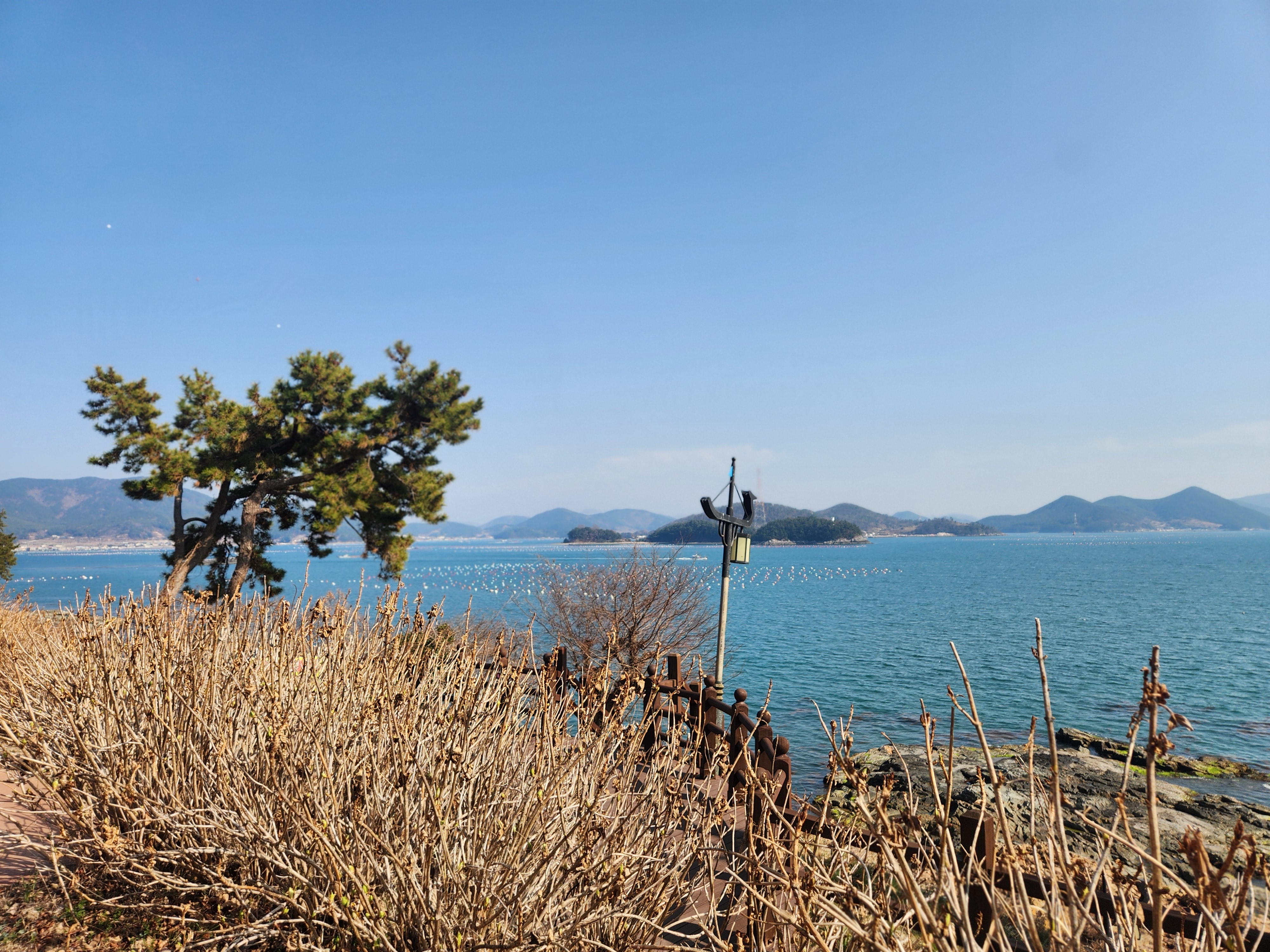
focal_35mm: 23
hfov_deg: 73.9
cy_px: 476
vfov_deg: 58.9
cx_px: 635
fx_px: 844
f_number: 1.8
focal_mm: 5.4
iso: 20
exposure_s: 1/1493
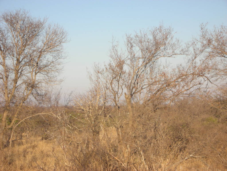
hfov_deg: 18.7
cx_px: 114
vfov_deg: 14.1
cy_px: 86
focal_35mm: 105
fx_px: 689
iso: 50
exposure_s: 1/134
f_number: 5.4
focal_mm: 17.4
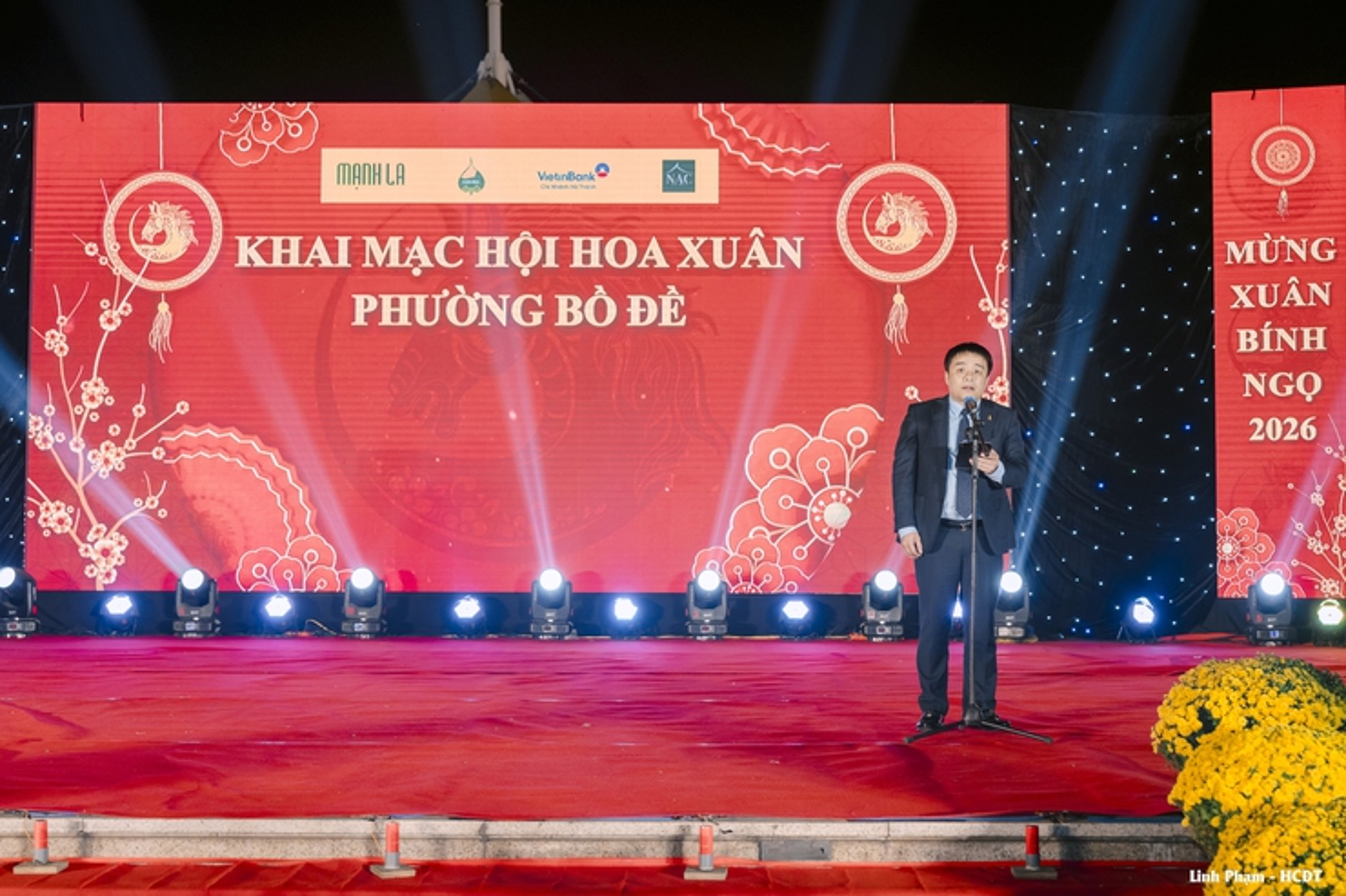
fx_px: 1869
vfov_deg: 27.0
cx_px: 673
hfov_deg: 39.6
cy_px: 448
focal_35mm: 50
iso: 2000
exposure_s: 1/160
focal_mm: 50
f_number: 4
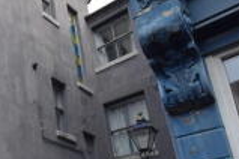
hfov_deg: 34.2
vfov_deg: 28.0
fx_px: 299
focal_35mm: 45
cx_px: -54
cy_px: 161
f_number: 8
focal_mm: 10
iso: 280
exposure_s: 1/250
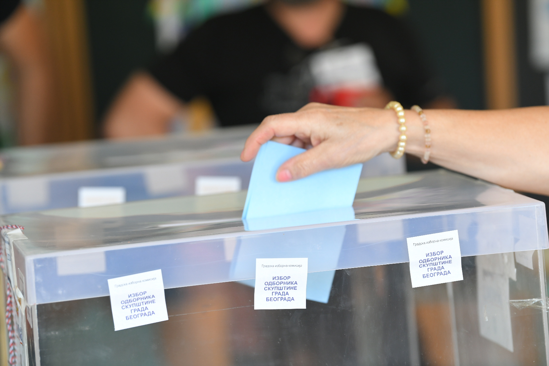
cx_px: 274
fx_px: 2287
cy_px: 183
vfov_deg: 9.1
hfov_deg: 13.7
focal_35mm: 150
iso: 1000
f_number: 4
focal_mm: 150
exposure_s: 1/160
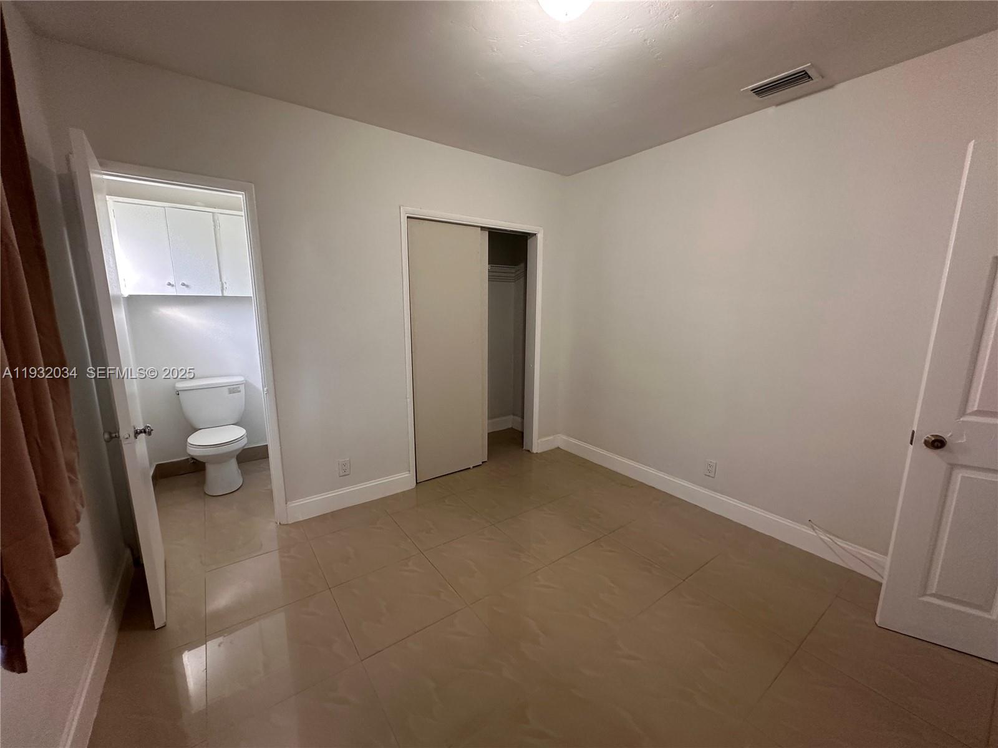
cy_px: 374
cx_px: 499
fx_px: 404
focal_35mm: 14
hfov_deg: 102.1
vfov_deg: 85.7
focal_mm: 2.22
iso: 160
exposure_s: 1/60
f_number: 2.2
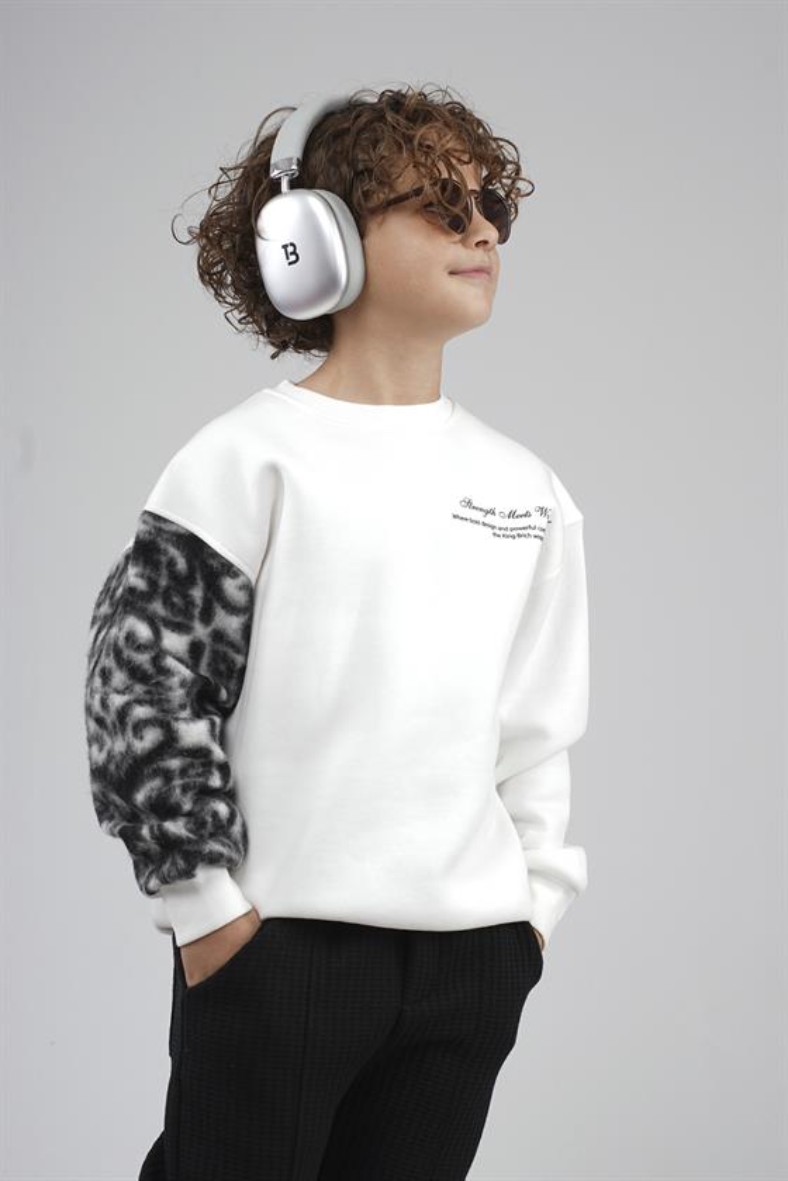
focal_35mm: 105
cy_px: 590
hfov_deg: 13.0
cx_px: 394
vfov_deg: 19.5
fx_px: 3447
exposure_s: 1/160
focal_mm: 70
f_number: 9
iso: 80
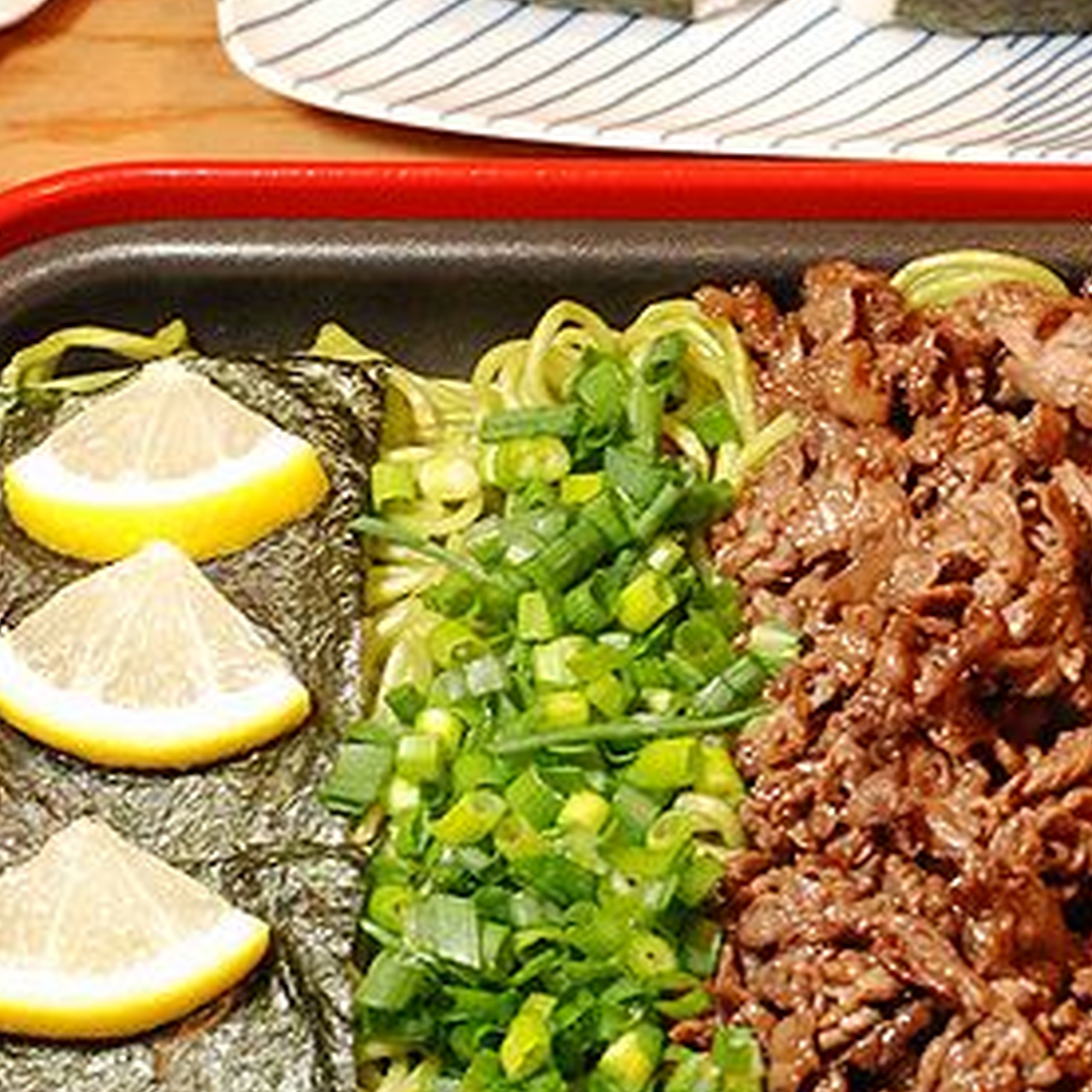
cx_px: 1025
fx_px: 6603
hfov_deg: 9.4
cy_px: 487
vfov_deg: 9.5
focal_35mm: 185
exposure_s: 1/25
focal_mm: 50
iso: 1000
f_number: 6.3
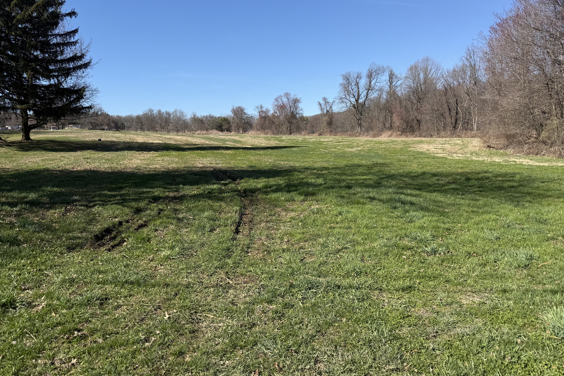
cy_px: 174
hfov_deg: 67.4
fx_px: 423
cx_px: 283
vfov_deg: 47.9
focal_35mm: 27
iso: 80
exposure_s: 1/3759
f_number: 1.78
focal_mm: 6.76
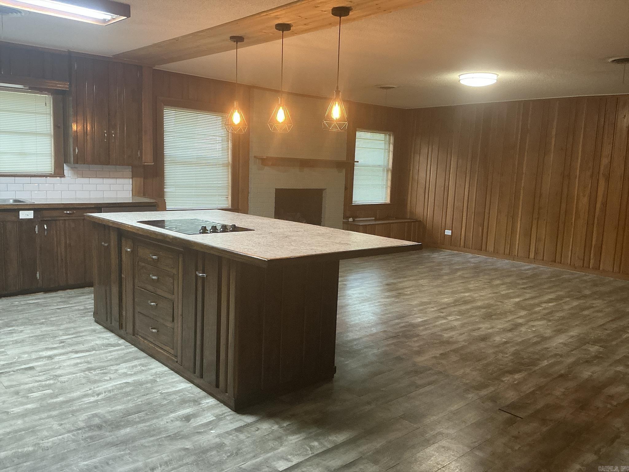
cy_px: 236
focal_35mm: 28
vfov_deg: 49.7
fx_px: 509
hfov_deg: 63.4
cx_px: 314
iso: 200
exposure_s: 1/60
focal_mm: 3
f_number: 1.8
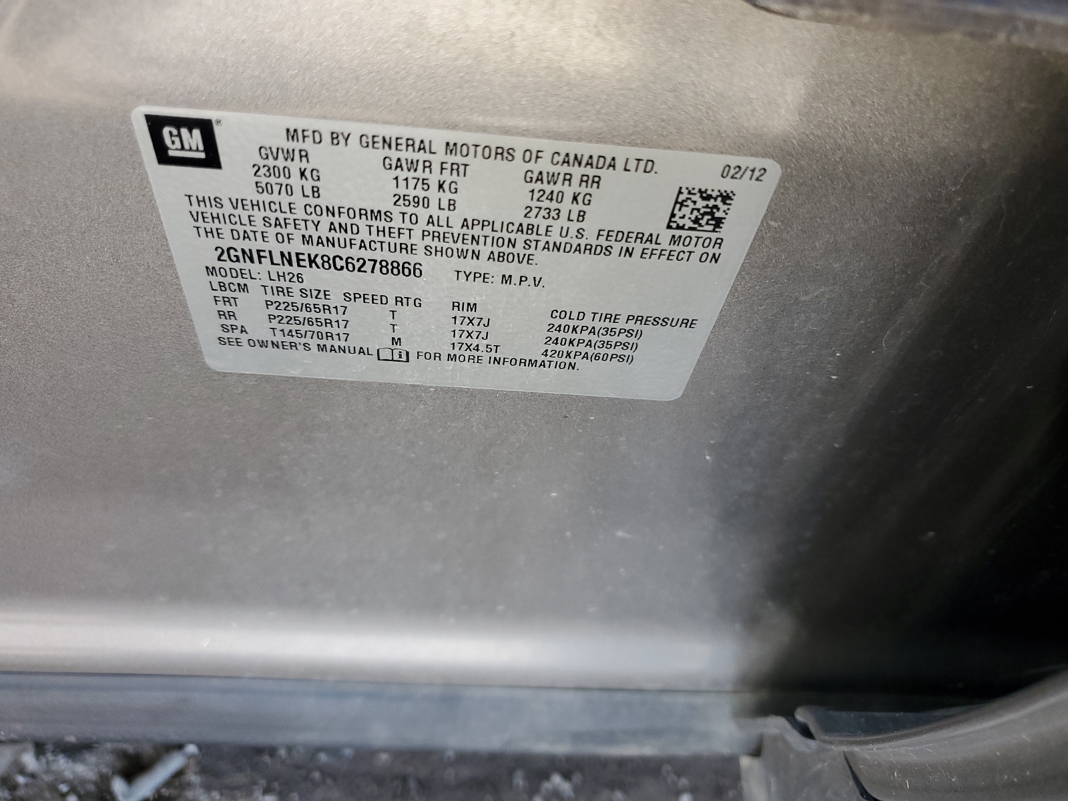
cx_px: 534
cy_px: 400
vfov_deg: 53.1
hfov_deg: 67.3
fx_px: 802
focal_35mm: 26
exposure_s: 1/120
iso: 63
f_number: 1.5
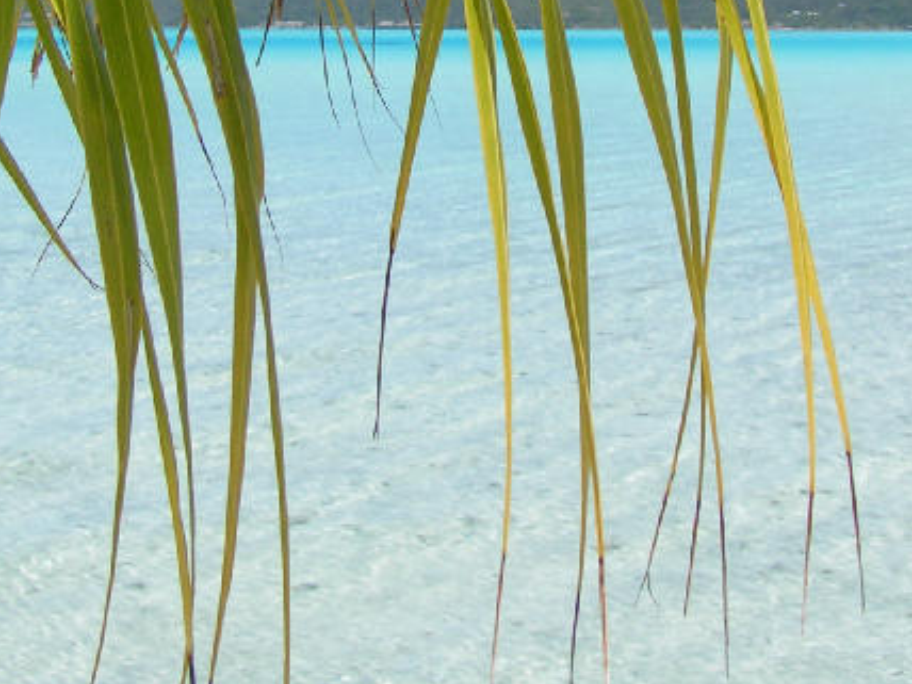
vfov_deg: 20.3
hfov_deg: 27.4
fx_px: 1871
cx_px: 426
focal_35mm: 71
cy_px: 66
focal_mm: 5.8
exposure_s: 1/800
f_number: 4.5
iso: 50
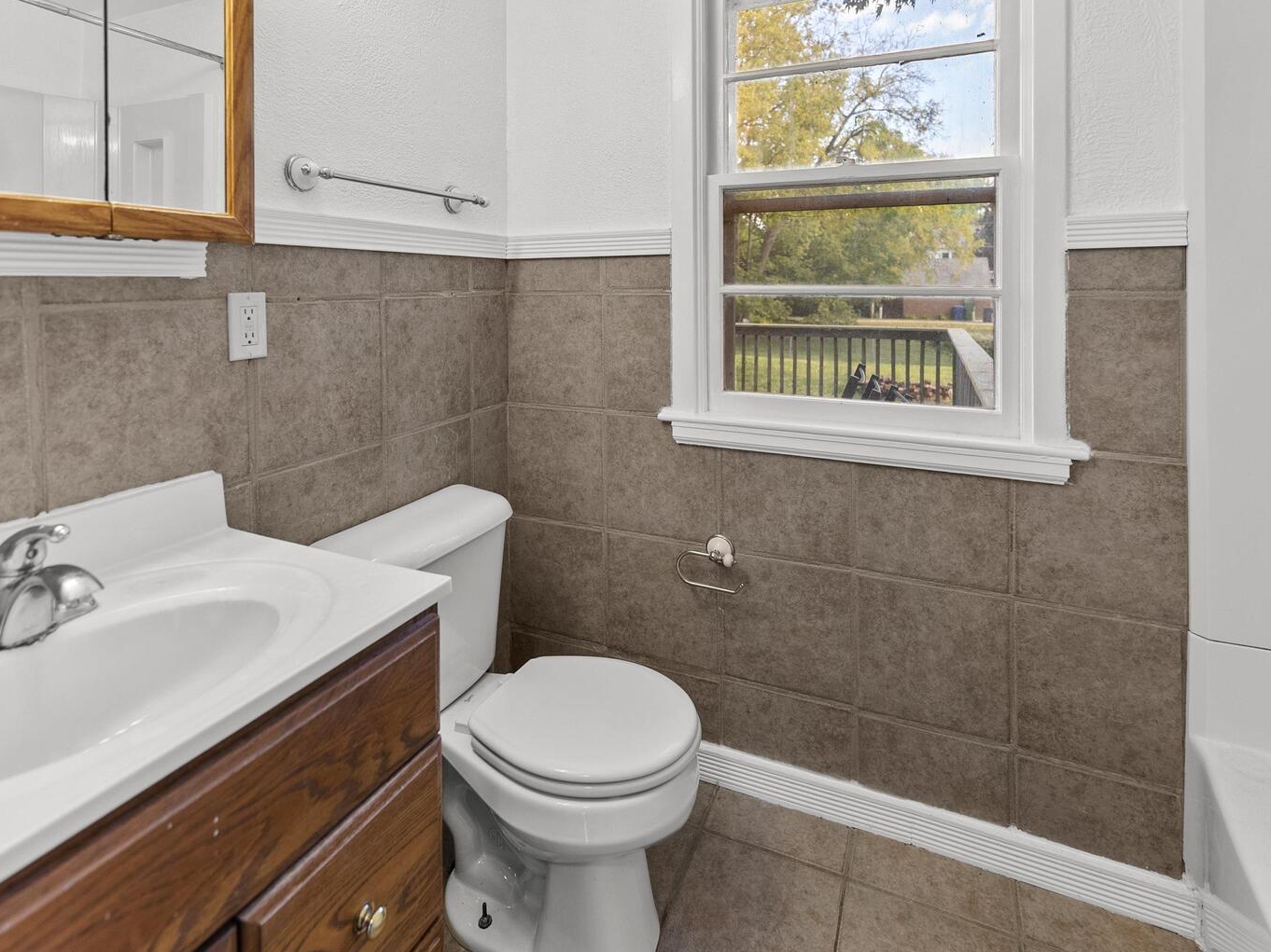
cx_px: 614
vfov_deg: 78.1
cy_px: 462
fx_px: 587
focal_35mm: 16
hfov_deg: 94.5
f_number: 2.8
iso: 160
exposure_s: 1/15
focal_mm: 14
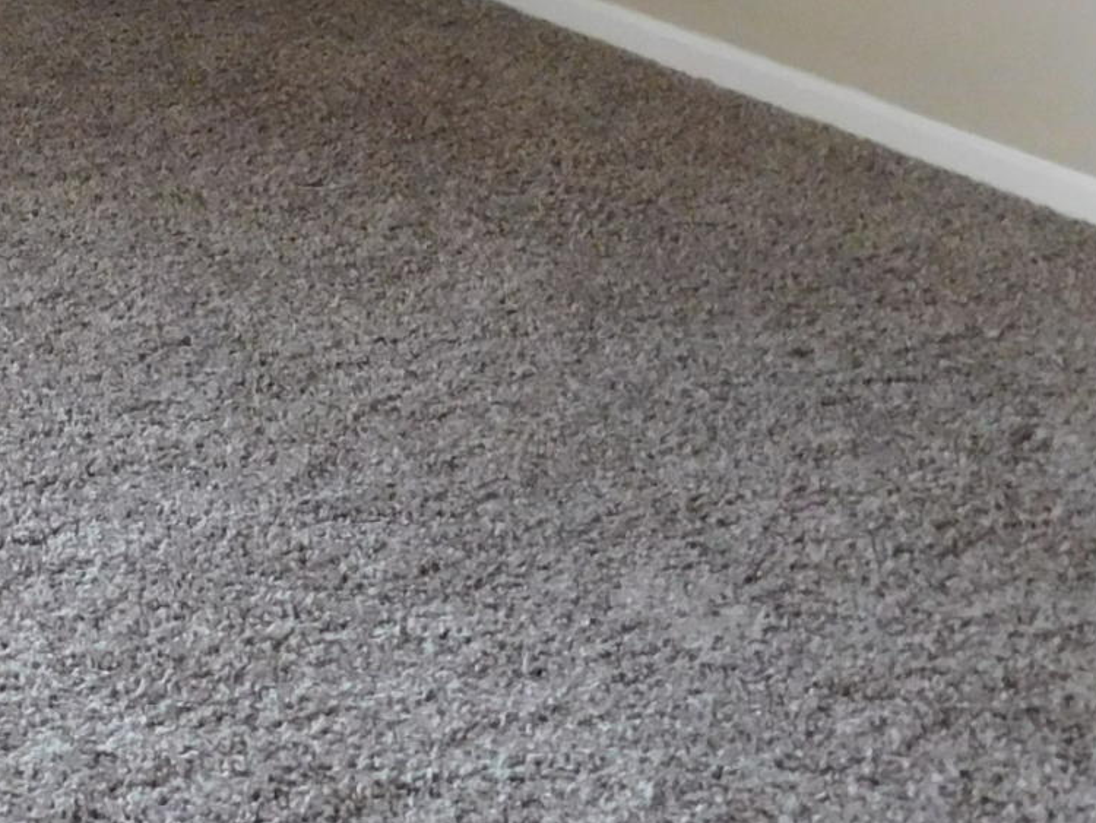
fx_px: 3040
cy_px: -111
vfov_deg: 15.0
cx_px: 58
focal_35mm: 96
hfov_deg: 19.9
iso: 400
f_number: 3
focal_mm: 4.1
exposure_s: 1/10
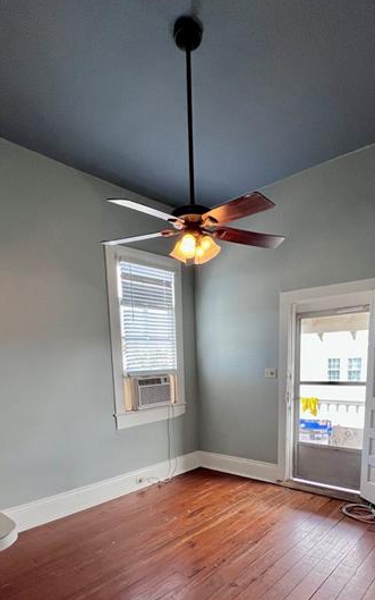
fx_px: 327
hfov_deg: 59.5
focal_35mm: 20
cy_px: 422
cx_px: 211
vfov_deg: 80.8
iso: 125
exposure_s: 1/120
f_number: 1.8
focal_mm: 1.57
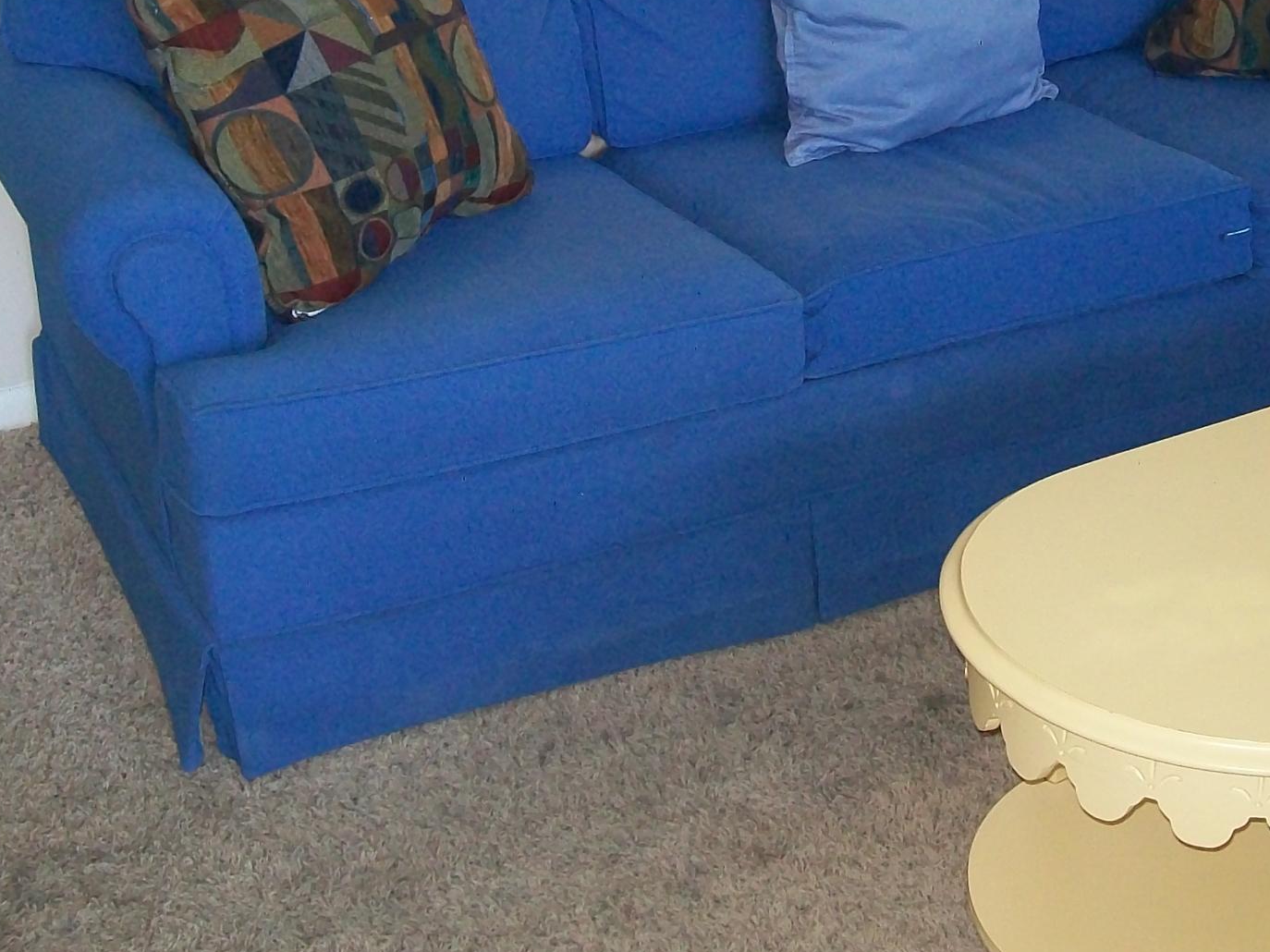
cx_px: 892
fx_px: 2421
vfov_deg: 22.2
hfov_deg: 29.1
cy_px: 321
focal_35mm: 66
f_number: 2.7
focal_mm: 6.1
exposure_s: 1/60
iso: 160
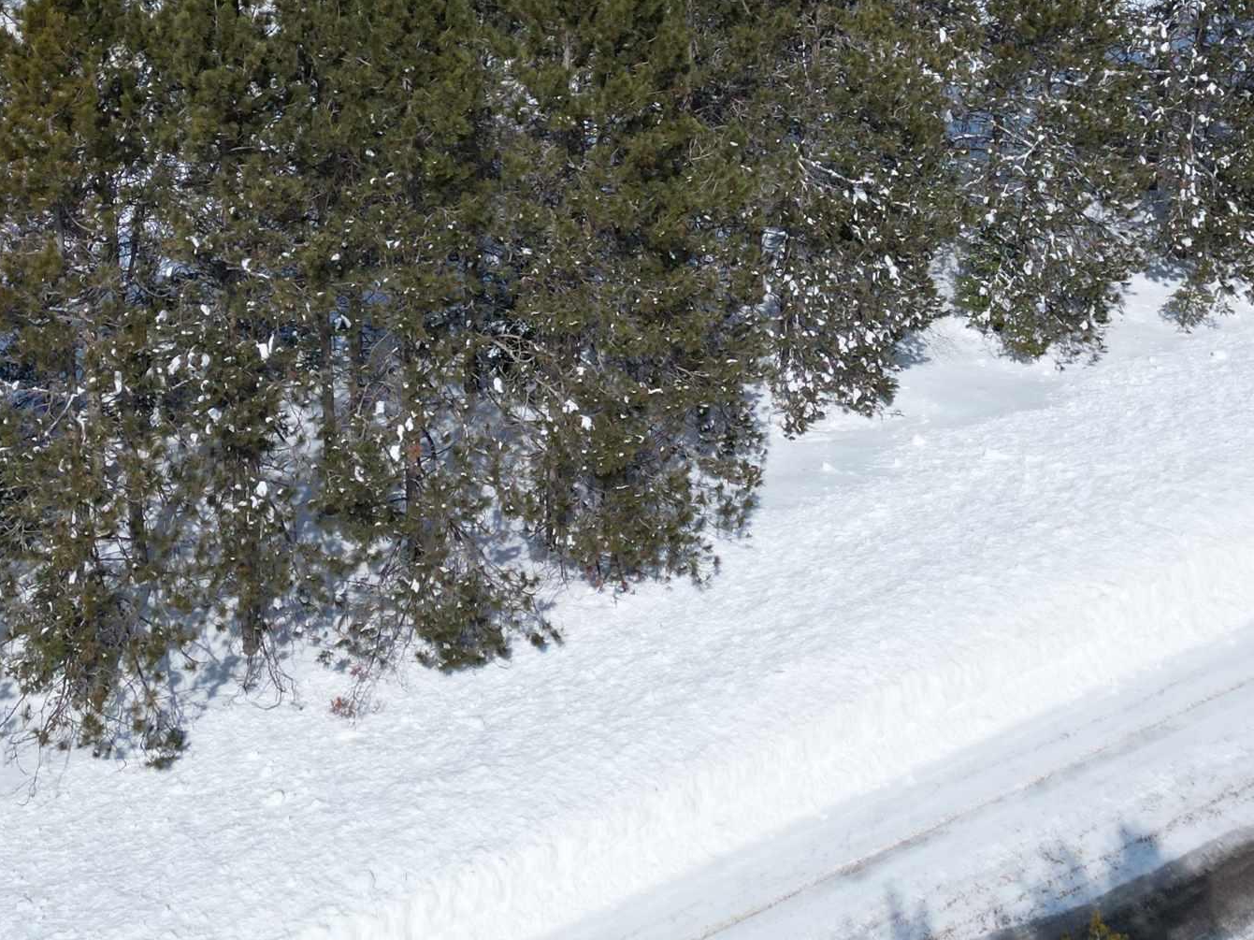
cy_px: -63
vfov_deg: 24.9
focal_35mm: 55
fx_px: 1992
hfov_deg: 34.9
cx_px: 551
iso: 160
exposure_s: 1/6000
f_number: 1.7
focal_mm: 6.72
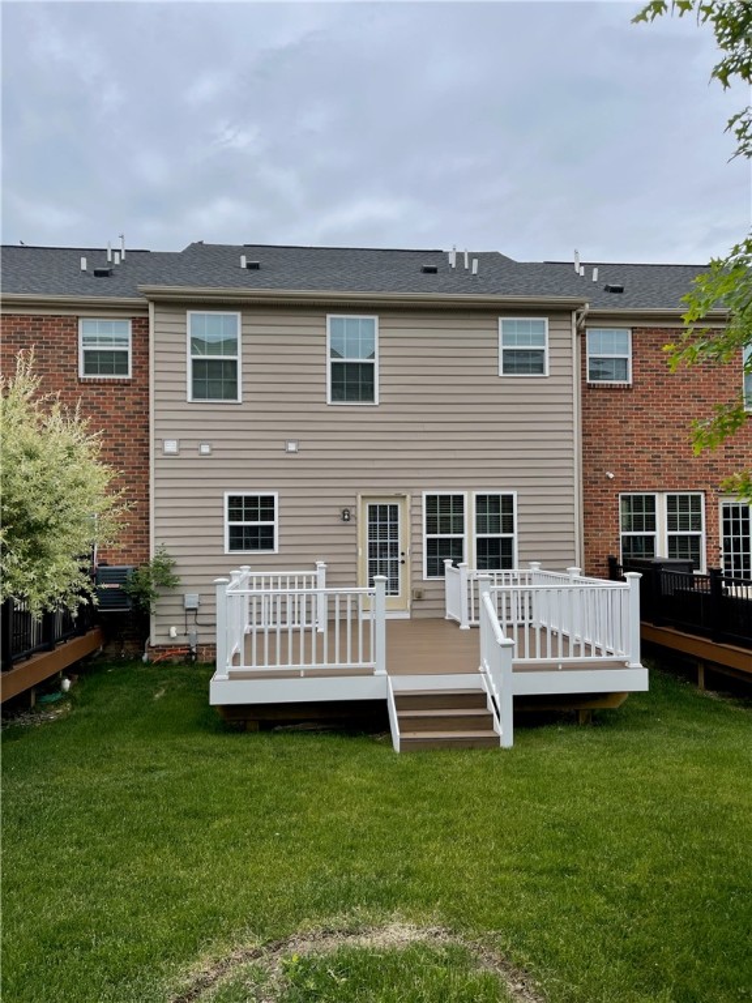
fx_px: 753
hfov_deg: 53.1
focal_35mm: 26
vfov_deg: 67.3
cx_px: 376
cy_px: 502
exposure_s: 1/2247
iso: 32
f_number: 1.6
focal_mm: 5.1
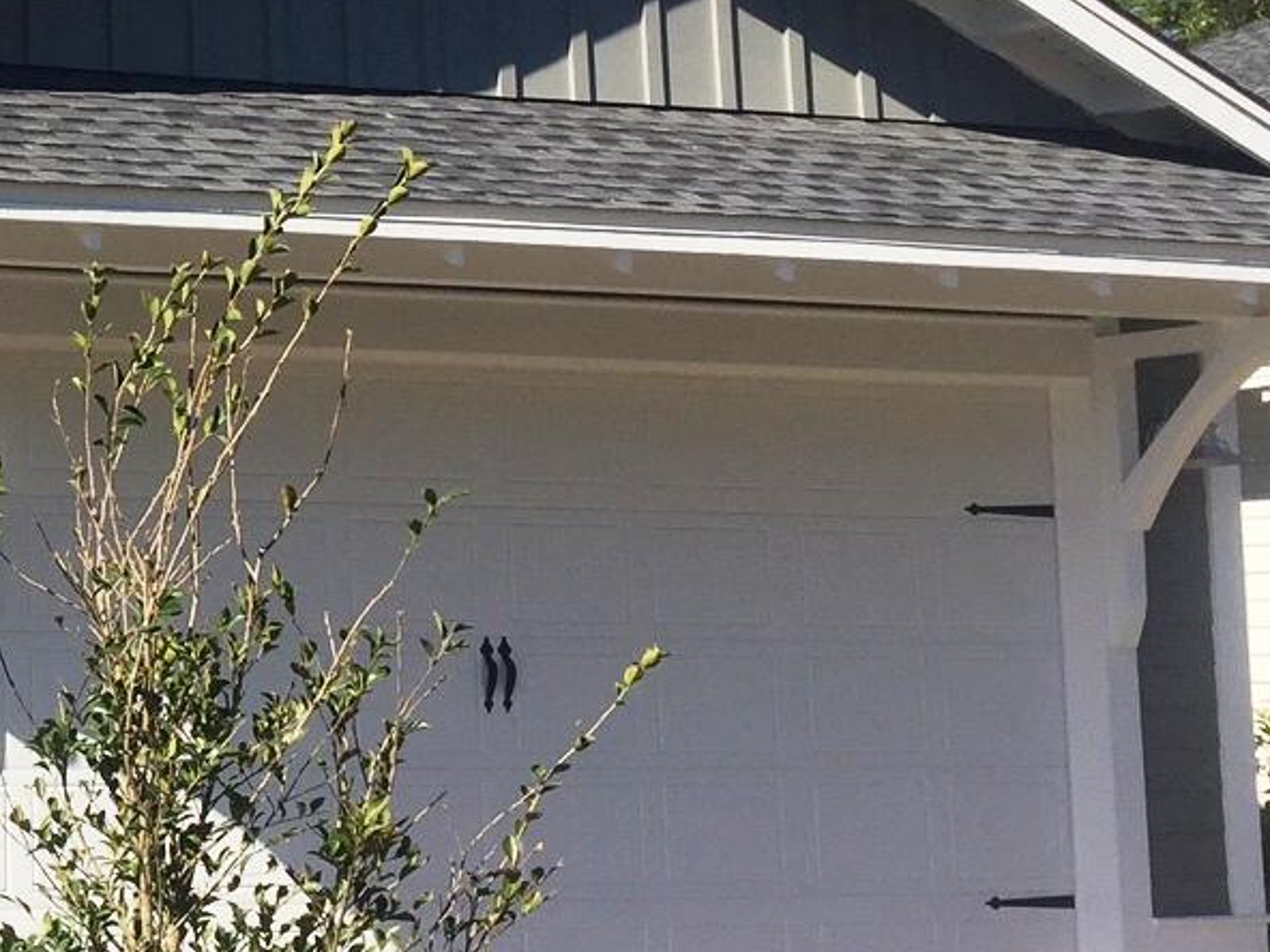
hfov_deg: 22.3
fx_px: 2935
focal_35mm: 80
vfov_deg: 18.4
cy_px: 296
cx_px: -311
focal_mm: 4.15
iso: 32
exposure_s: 1/1883
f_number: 2.2
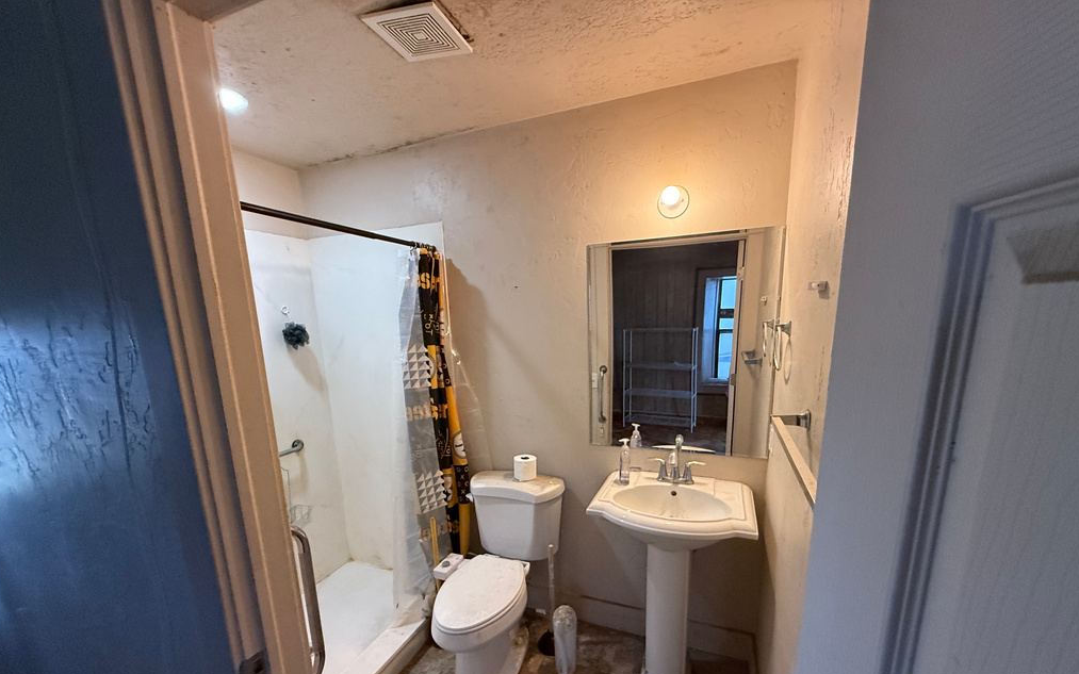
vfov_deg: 73.9
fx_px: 441
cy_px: 408
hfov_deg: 101.5
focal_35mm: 15
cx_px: 538
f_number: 2.2
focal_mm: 2.22
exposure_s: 1/120
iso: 640
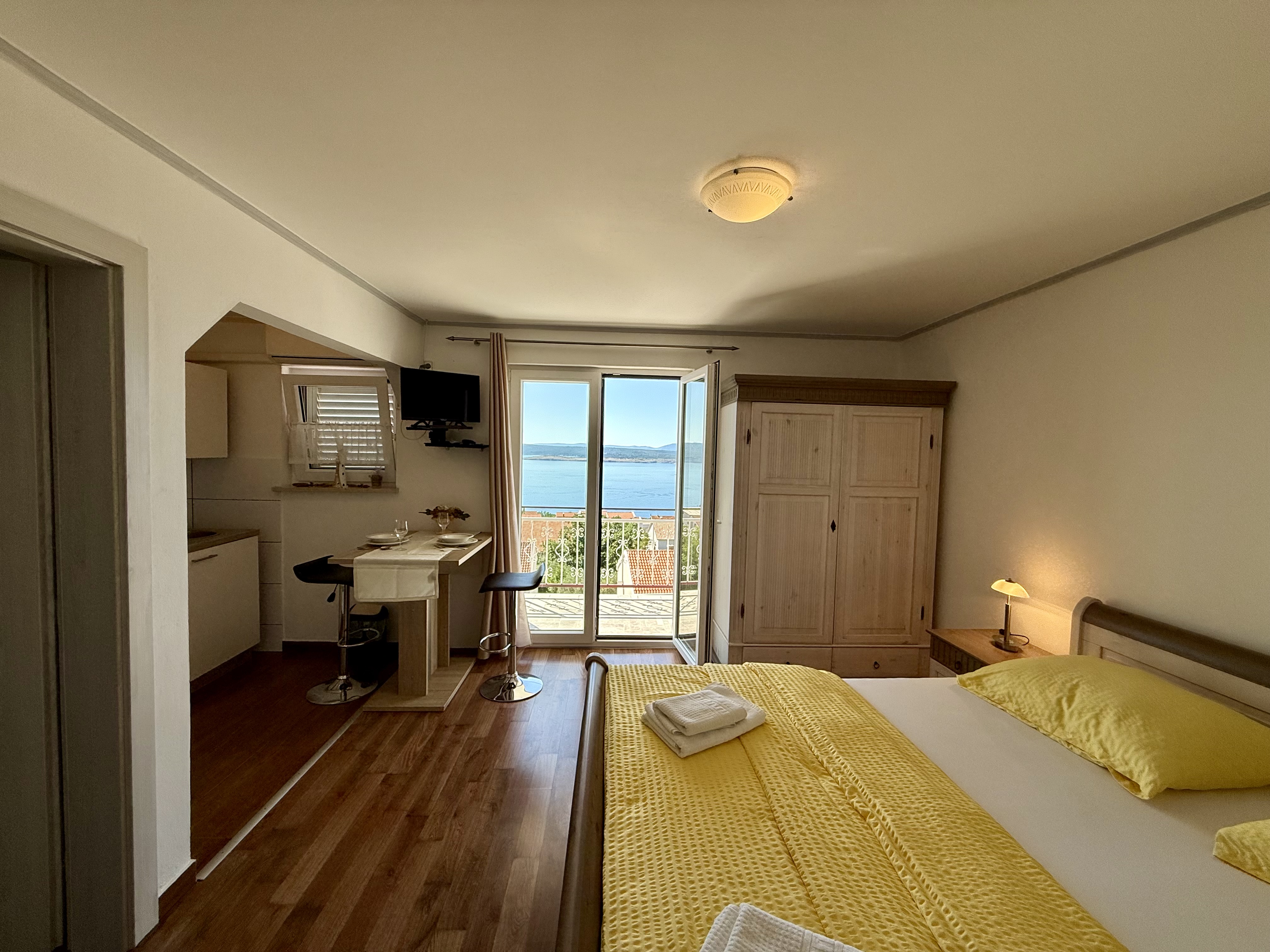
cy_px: 476
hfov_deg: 102.1
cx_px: 635
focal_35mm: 14
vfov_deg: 85.7
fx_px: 514
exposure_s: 1/569
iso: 64
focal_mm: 2.22
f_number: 2.2
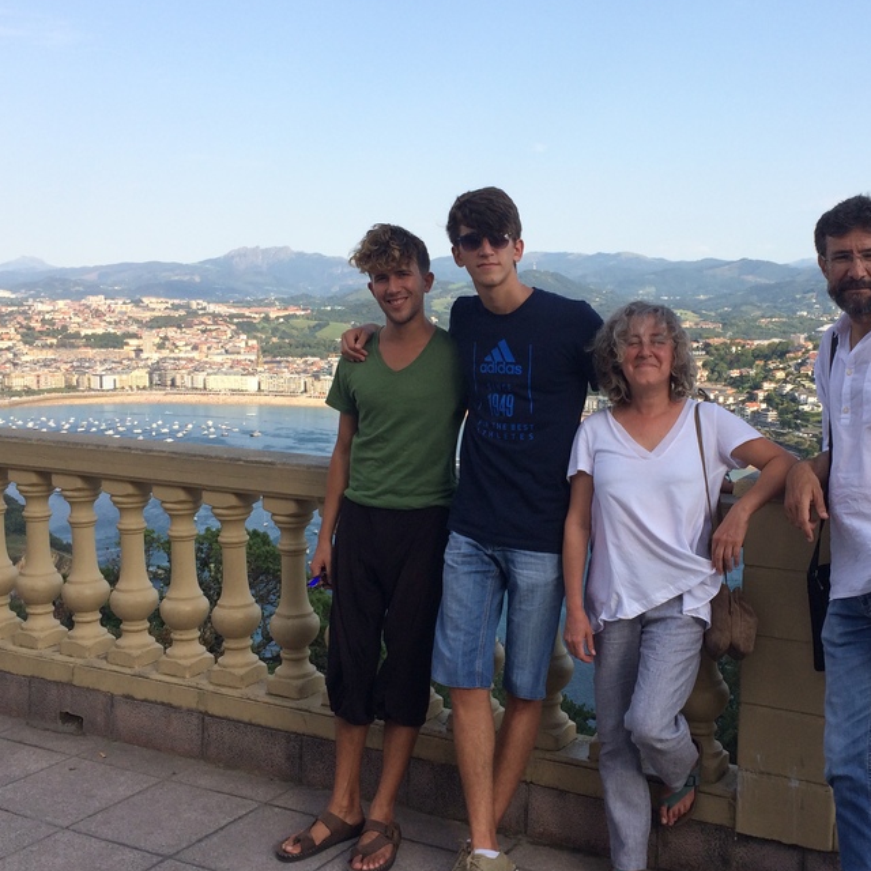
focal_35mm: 41
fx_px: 1167
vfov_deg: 40.9
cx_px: 539
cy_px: 442
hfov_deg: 40.7
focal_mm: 4.15
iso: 32
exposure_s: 1/1208
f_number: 2.2
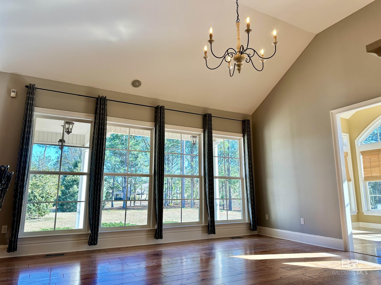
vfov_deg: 56.8
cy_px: 142
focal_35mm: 24
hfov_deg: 71.6
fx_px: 264
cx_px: 190
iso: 80
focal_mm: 6.86
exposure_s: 1/319
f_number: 1.78
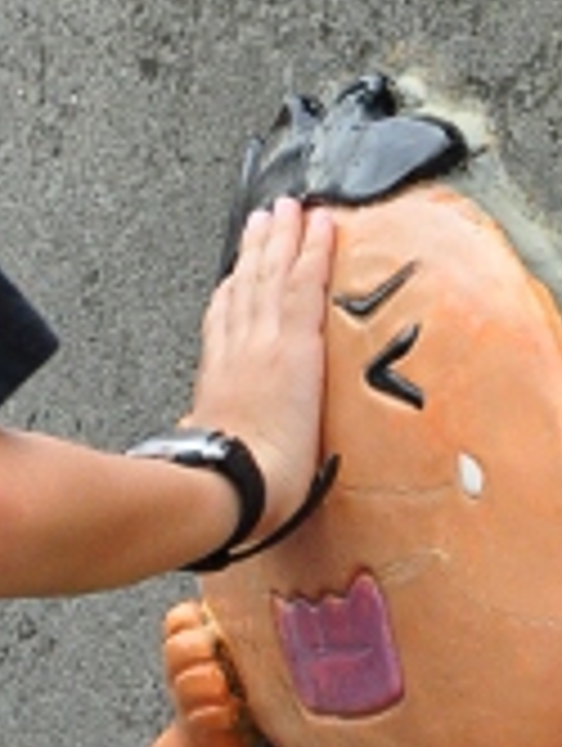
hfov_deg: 2.9
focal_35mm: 519
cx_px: -25
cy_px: -40
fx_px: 11213
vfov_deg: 3.8
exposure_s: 1/125
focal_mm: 75
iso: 640
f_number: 5.3
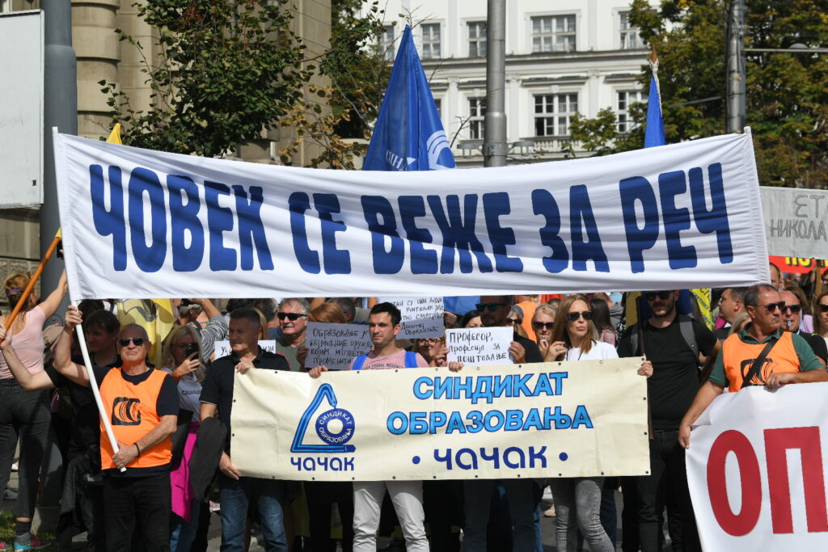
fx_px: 2576
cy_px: 276
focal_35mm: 112
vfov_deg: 12.2
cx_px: 414
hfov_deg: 18.3
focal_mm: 112
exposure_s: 1/800
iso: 200
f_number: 8
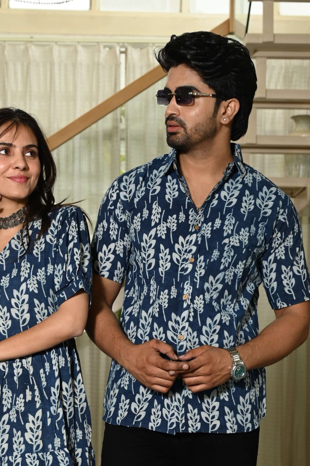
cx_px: 110
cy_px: 390
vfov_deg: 25.4
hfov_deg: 17.4
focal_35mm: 78
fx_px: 1009
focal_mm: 44
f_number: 5
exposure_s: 1/160
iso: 400
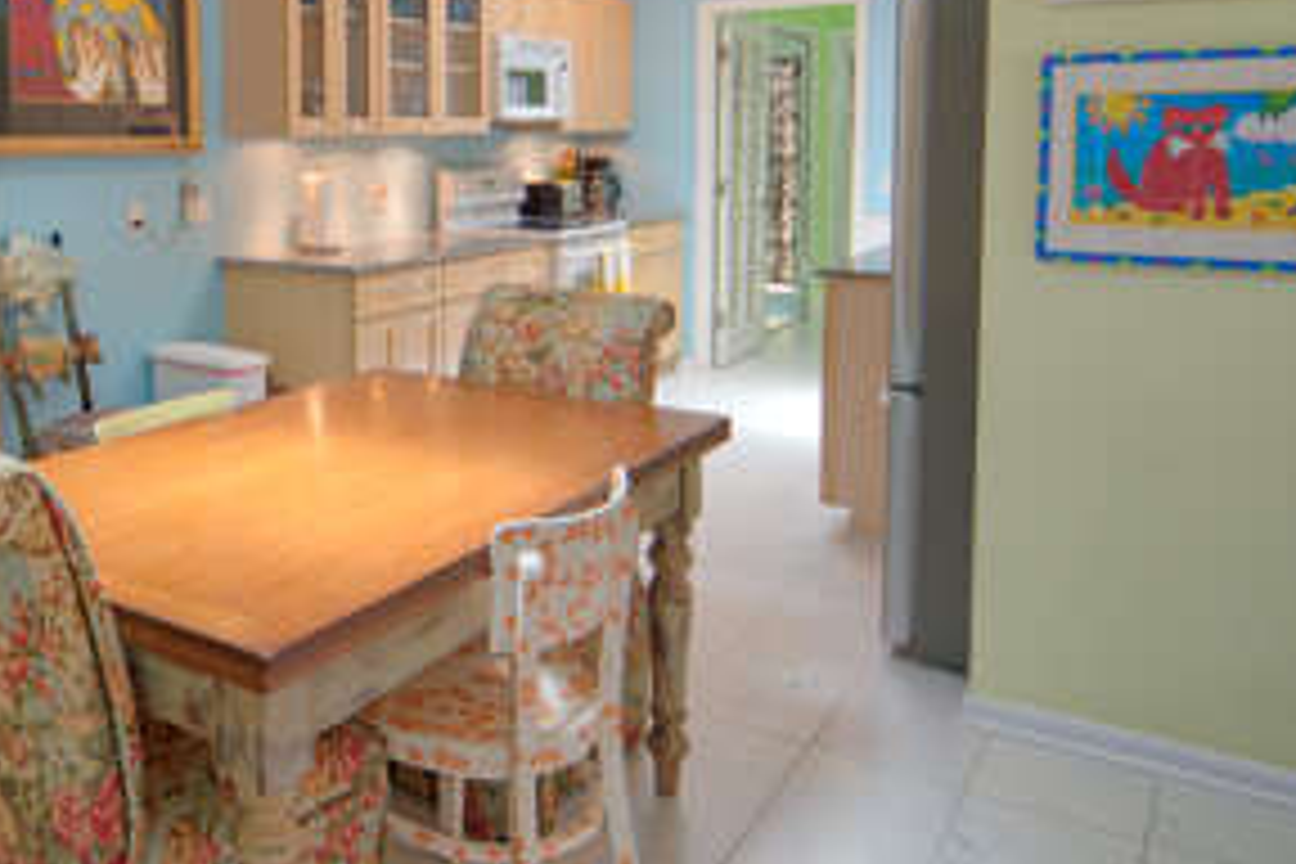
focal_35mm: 32
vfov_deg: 40.0
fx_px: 1152
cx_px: 243
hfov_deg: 54.3
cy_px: 220
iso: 1250
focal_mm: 12
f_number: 7.1
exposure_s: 1/40
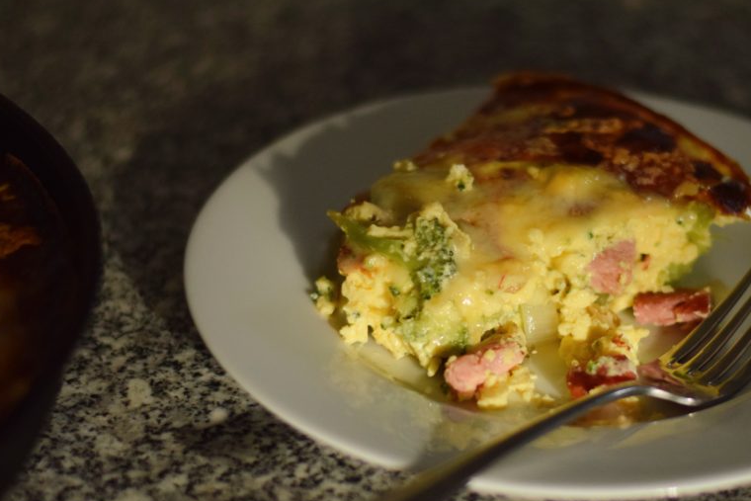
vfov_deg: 13.5
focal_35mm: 101
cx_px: 498
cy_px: 312
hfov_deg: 20.1
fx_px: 2107
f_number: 1.8
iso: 800
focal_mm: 50
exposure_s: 1/1250
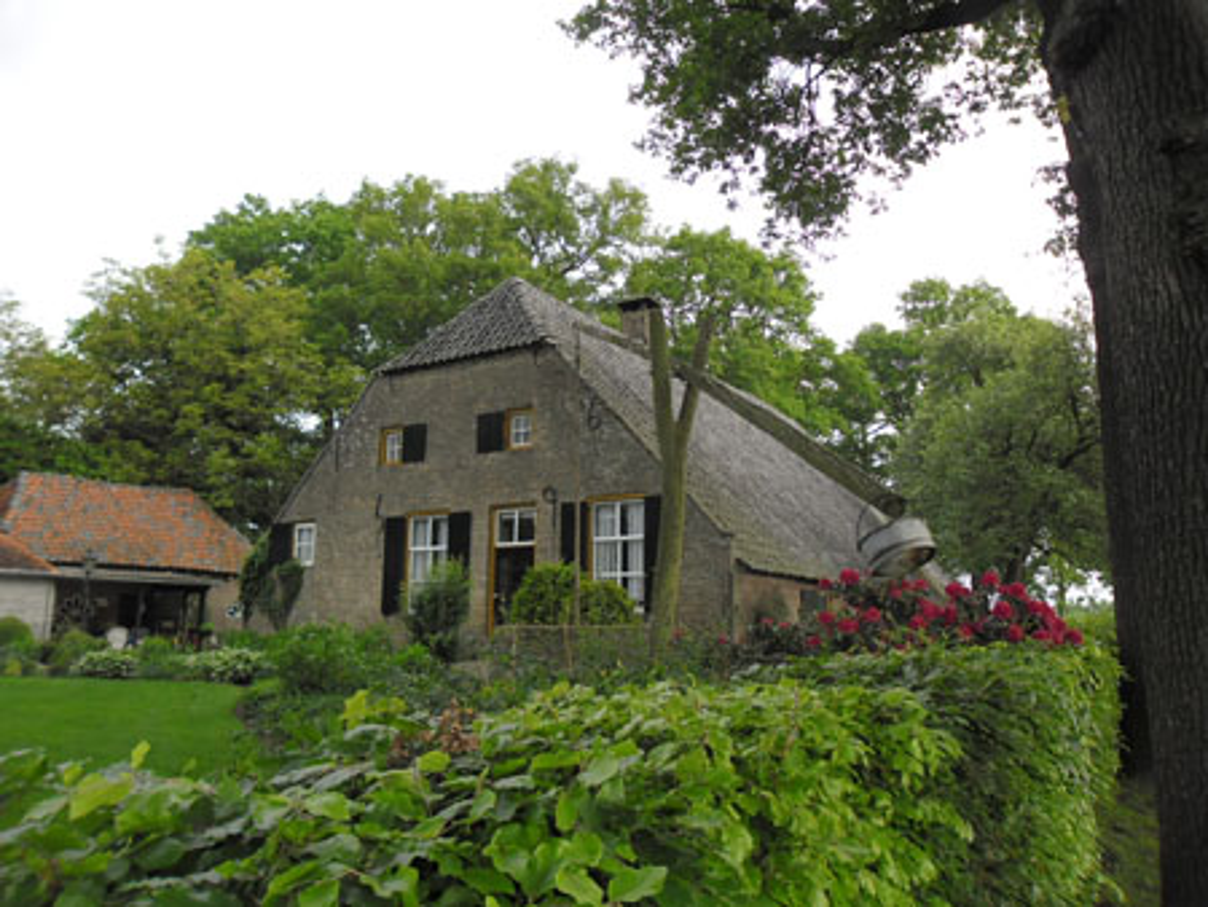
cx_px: 604
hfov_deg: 65.3
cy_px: 454
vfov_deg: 51.4
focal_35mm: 27
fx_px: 943
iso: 80
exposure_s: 1/125
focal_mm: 4.9
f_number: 3.5
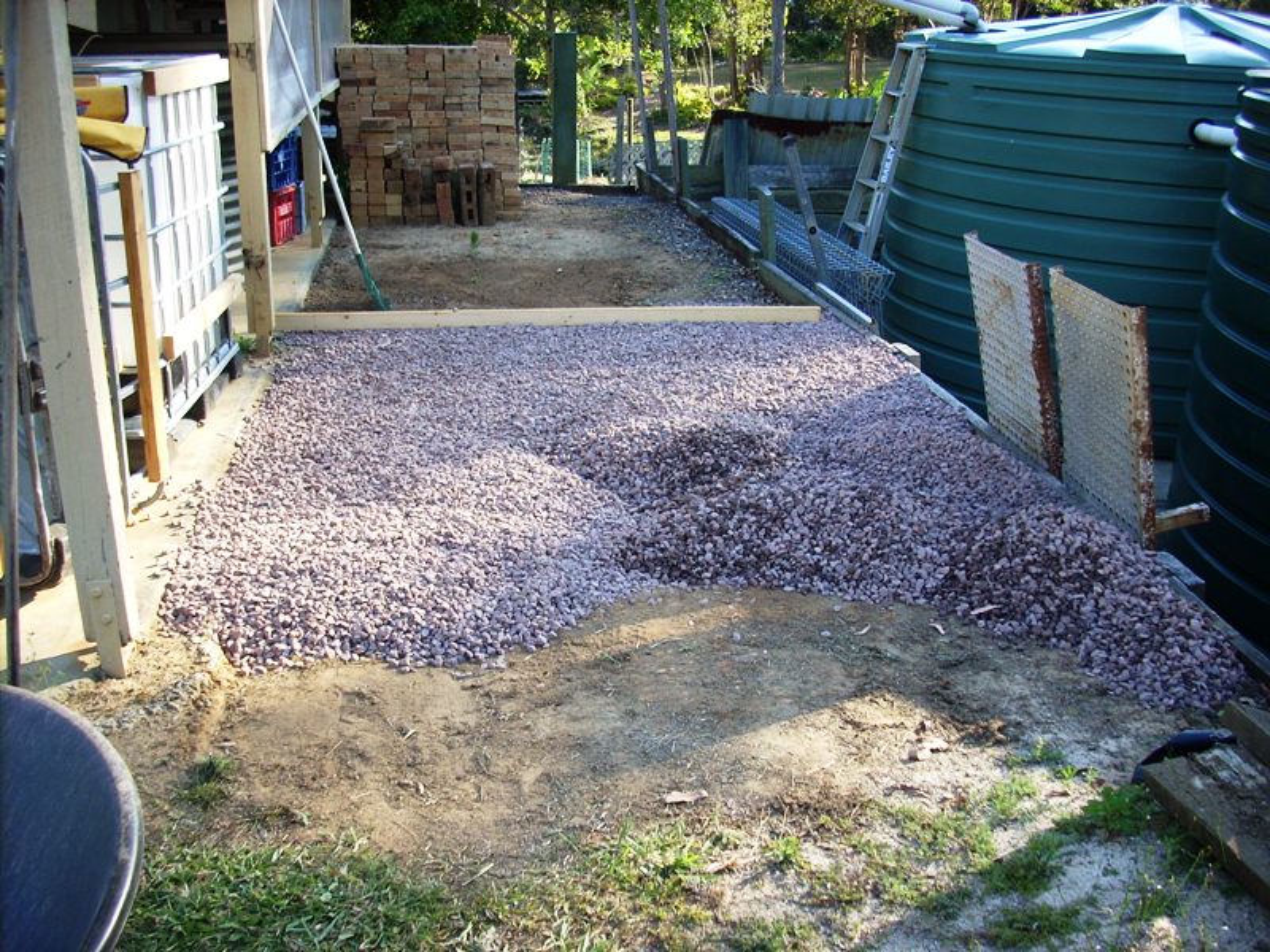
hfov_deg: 50.1
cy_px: 476
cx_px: 635
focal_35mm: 37
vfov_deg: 38.7
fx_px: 1357
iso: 64
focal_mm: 6.2
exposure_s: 1/115
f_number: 2.8
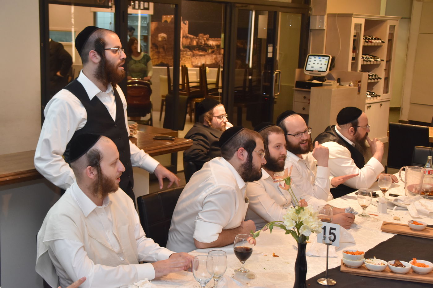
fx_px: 685
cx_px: 216
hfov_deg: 35.1
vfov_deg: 23.8
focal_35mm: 57
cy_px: 144
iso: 1100
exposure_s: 1/60
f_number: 4.5
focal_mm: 38
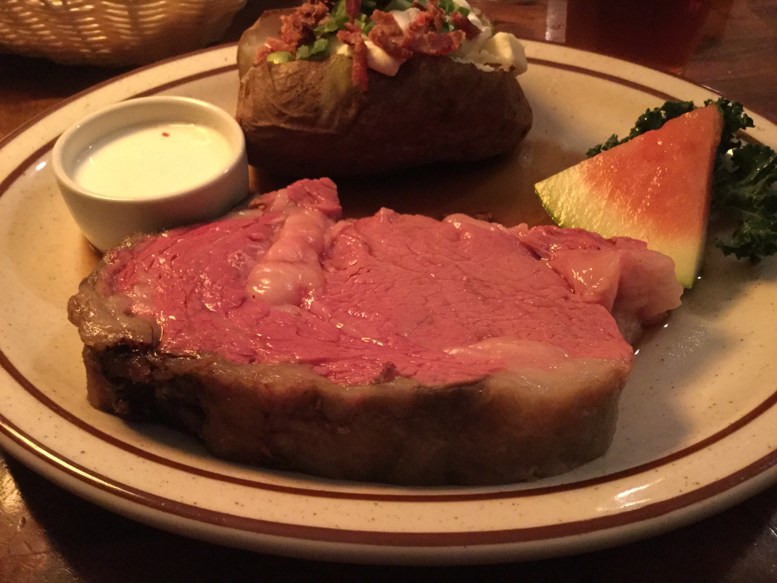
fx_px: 696
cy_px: 292
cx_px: 388
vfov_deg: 45.4
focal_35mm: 31
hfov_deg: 58.4
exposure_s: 1/15
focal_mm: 3.3
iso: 500
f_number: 2.4
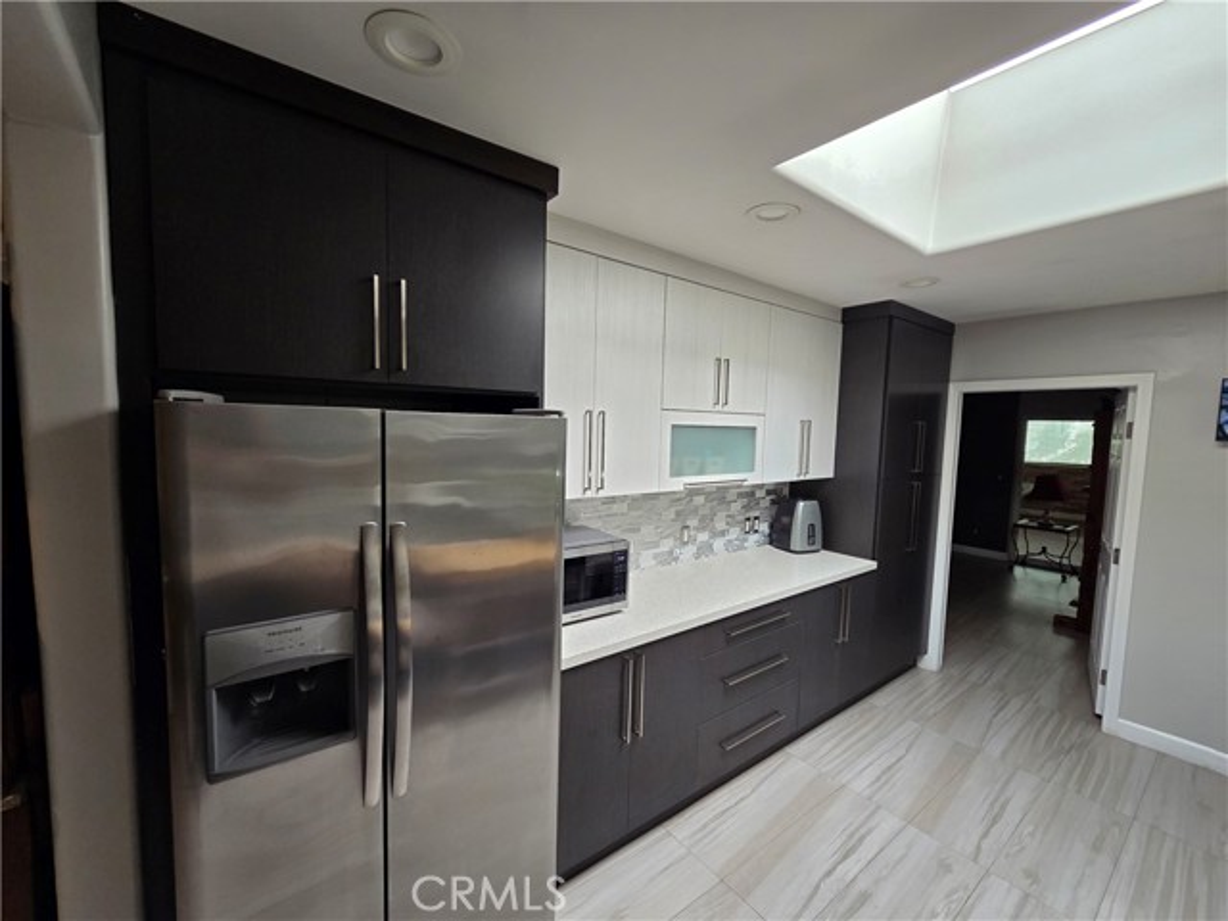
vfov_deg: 89.9
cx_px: 614
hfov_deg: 106.2
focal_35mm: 13
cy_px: 460
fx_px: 461
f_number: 2.2
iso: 64
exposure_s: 1/120
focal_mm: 2.2
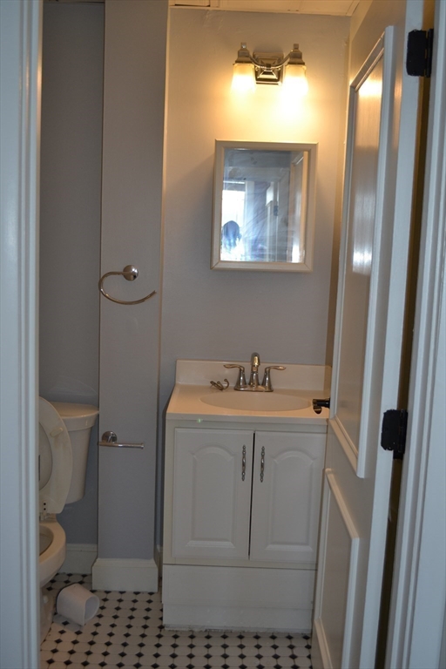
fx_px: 669
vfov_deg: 53.1
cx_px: 223
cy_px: 334
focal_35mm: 36
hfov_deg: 36.9
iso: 220
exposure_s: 1/125
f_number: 4
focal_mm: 24
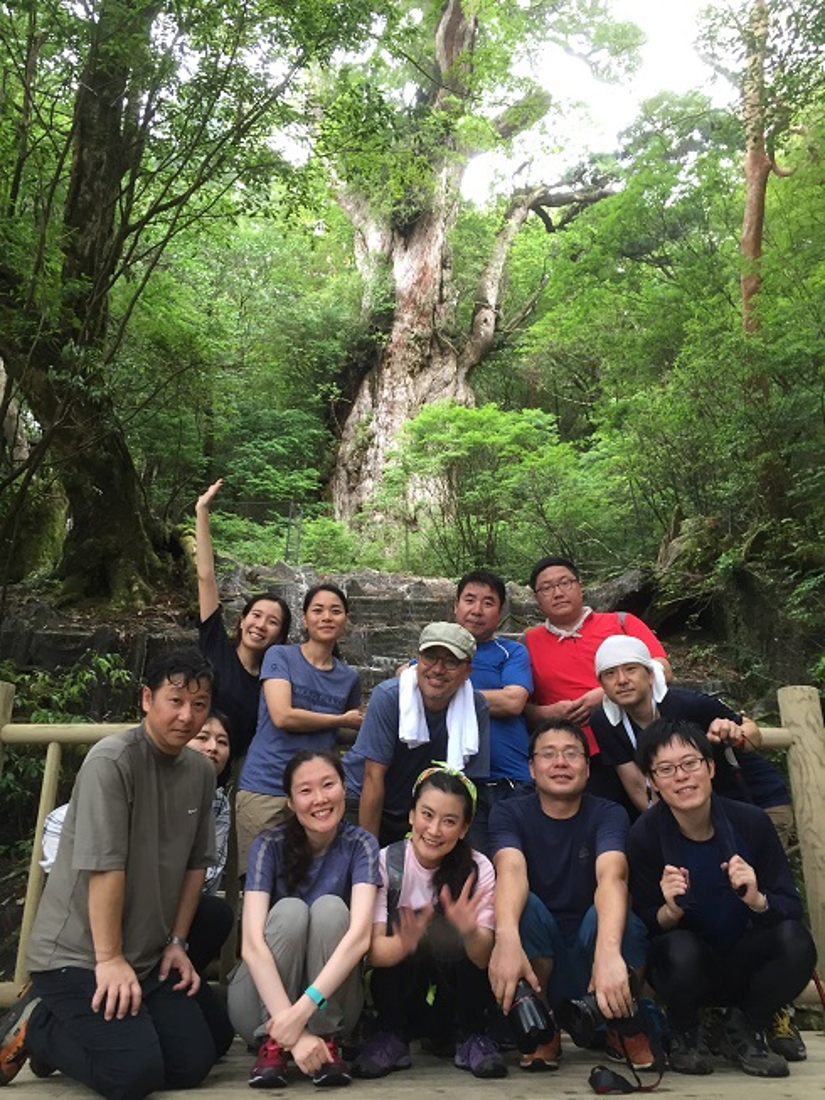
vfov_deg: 61.7
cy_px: 550
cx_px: 412
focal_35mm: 29
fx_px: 921
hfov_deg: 48.2
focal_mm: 4.15
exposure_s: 1/30
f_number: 2.2
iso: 80
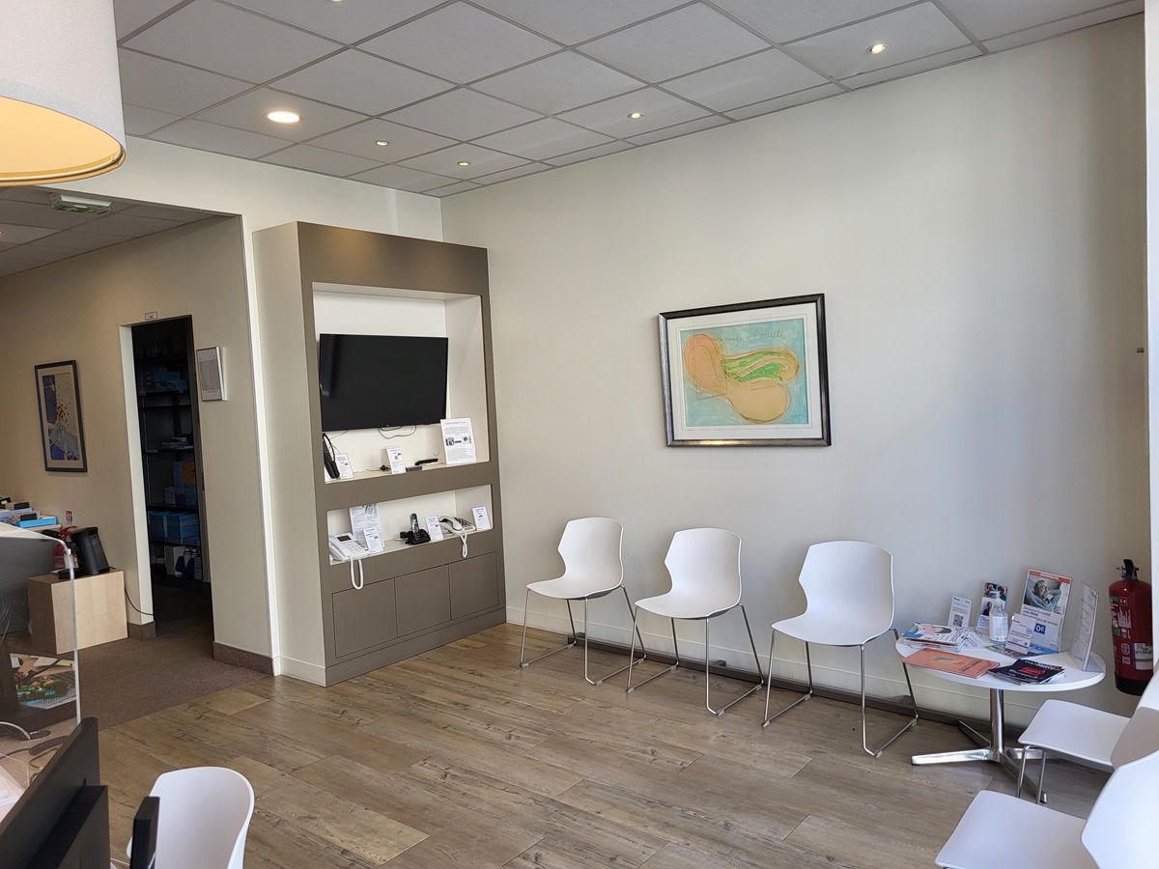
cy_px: 434
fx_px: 871
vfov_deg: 53.1
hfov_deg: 67.3
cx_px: 580
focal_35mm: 26
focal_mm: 5.4
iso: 40
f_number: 1.8
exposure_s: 1/152
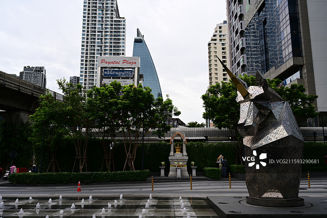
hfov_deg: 59.5
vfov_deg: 41.7
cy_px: 109
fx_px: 286
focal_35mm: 32
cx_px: 164
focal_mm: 31.5
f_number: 8
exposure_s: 1/40
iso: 100
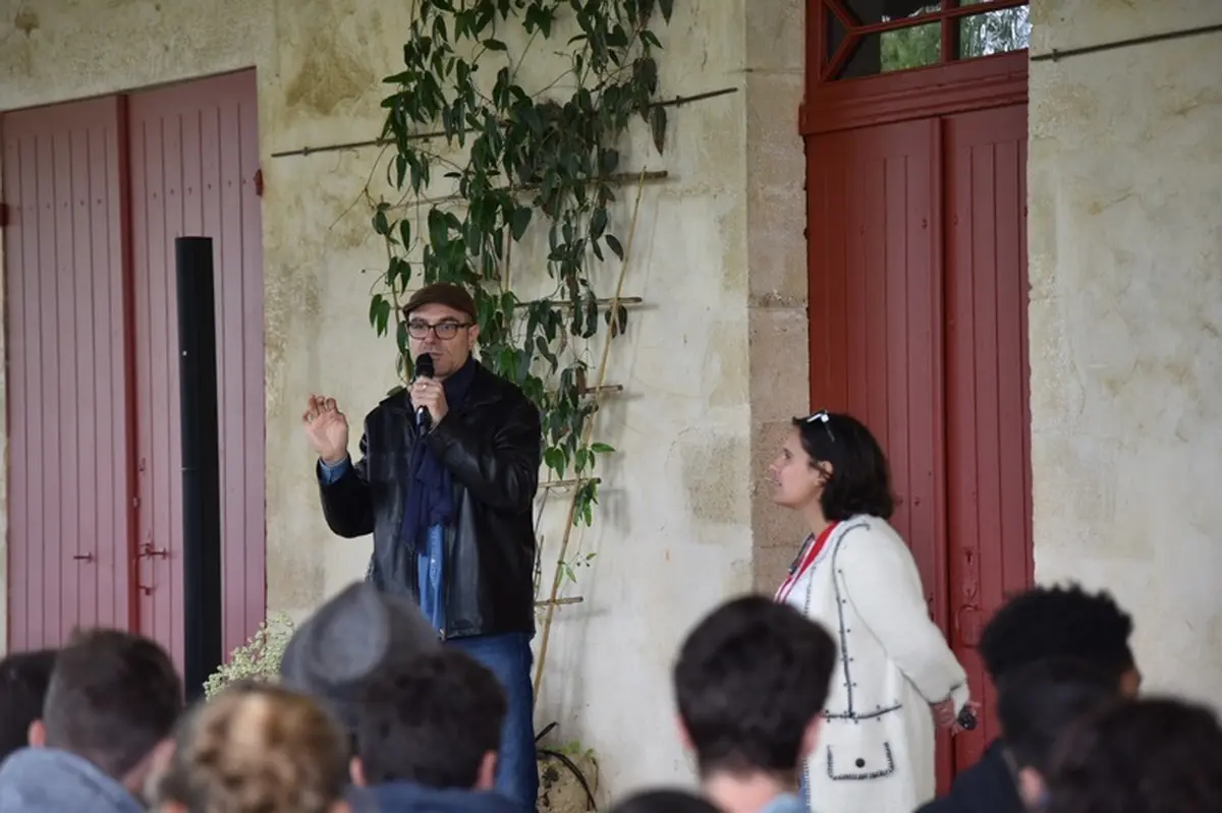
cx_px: 611
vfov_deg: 11.4
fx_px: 4071
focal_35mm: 120
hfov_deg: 17.1
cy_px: 406
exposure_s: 1/200
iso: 800
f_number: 4
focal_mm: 120
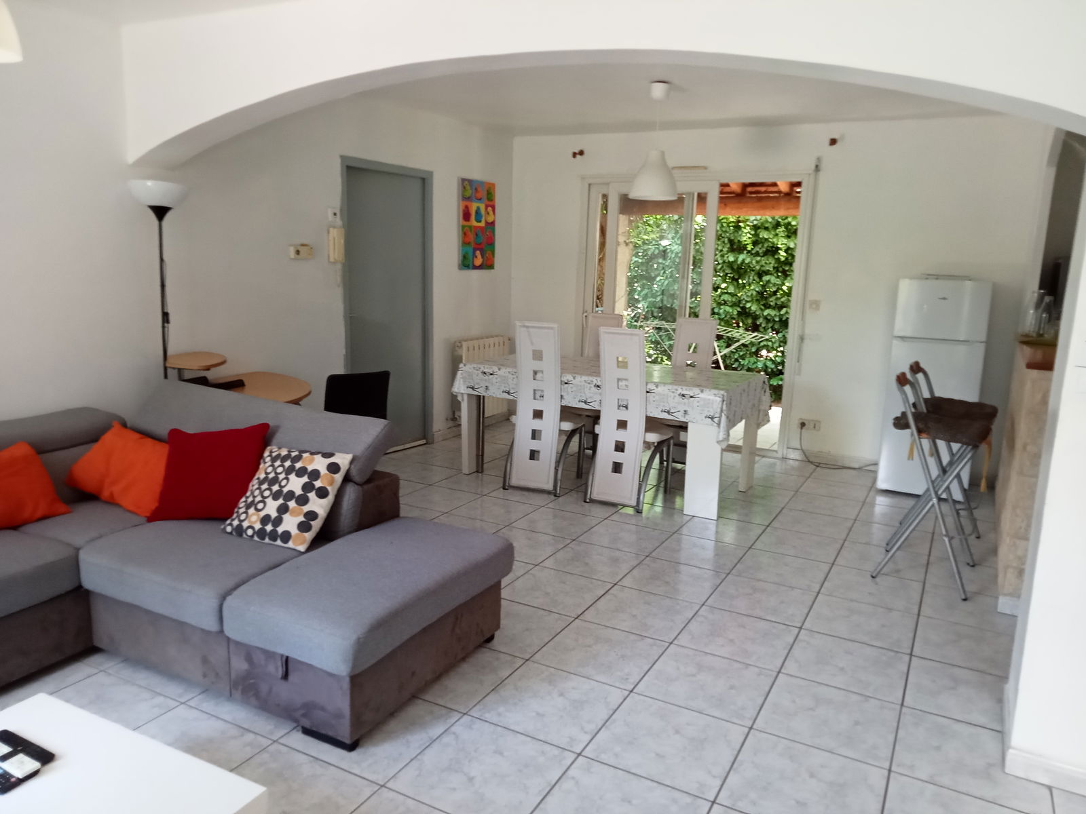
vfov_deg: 49.7
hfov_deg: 63.4
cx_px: 543
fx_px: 878
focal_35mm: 28
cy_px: 407
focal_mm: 3.46
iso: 394
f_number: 2.2
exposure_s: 1/33.3
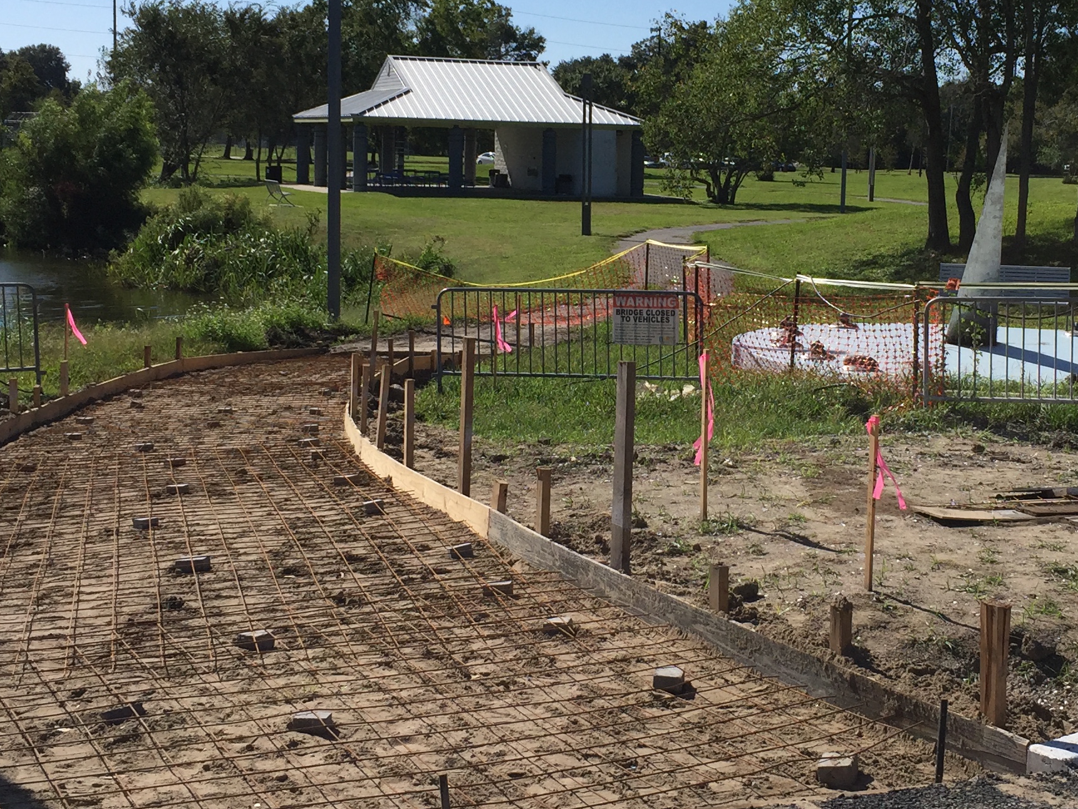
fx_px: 1713
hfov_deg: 34.7
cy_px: 300
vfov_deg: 26.5
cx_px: 692
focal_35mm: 55
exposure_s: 1/3300
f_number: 2.2
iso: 32
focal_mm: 4.15
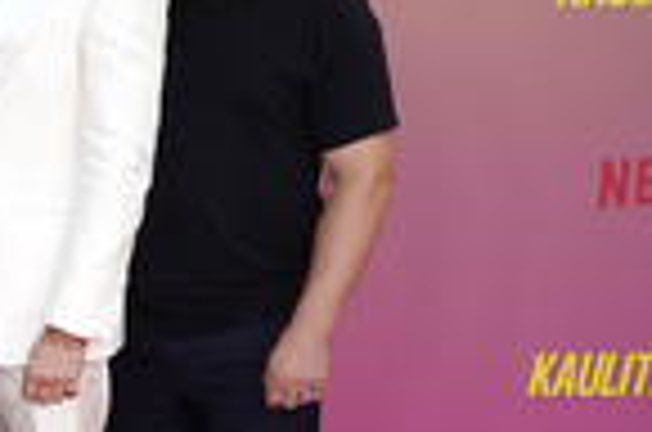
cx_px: -236
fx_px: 1970
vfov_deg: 12.5
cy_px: 333
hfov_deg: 17.4
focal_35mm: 109
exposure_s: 1/160
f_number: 5.6
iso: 320
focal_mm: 35
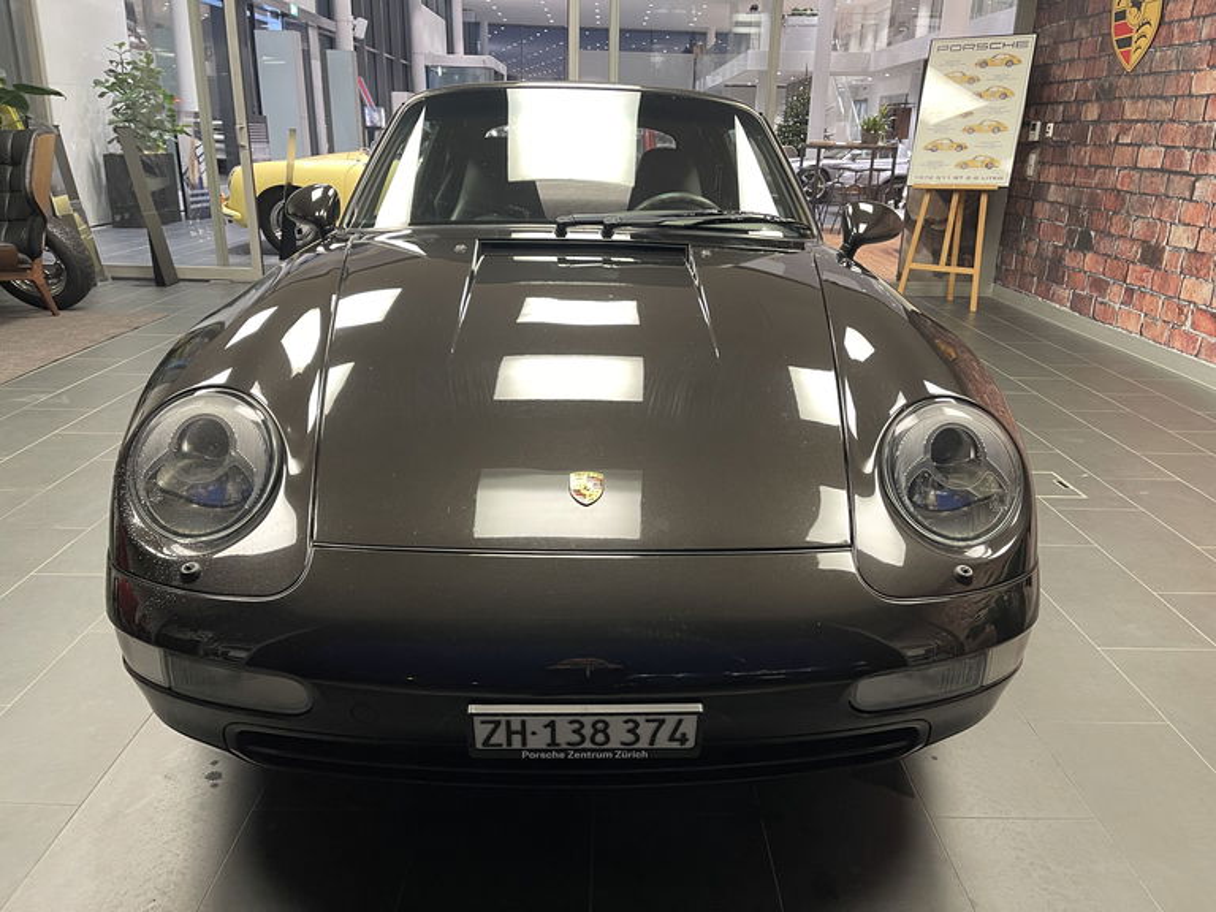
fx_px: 878
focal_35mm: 25
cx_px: 608
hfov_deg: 69.4
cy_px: 456
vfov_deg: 54.9
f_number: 1.6
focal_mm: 5.1
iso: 200
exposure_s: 1/50
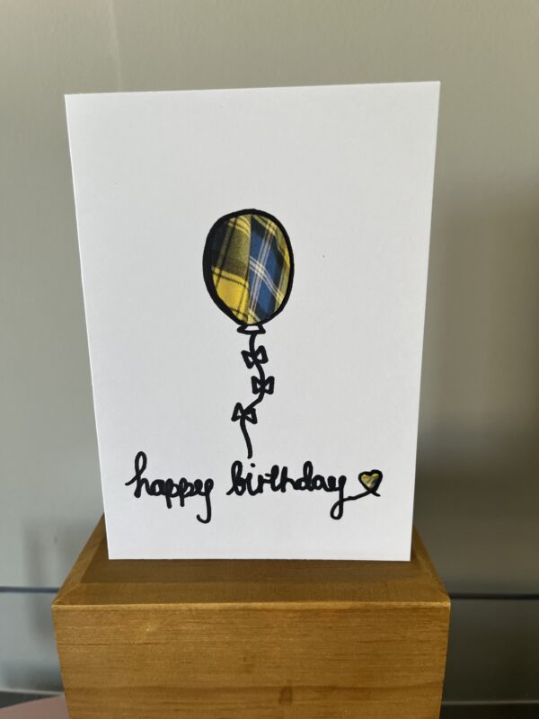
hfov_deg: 53.1
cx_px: 270
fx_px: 540
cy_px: 360
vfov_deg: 67.3
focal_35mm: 26
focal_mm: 5.1
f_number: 1.6
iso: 125
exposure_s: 1/121
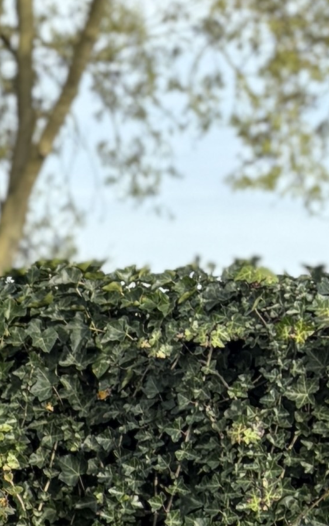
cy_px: 780
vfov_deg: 11.5
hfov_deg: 7.0
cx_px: -476
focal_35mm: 175
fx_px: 2512
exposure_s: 1/1451
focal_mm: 5.96
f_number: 1.6
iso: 50
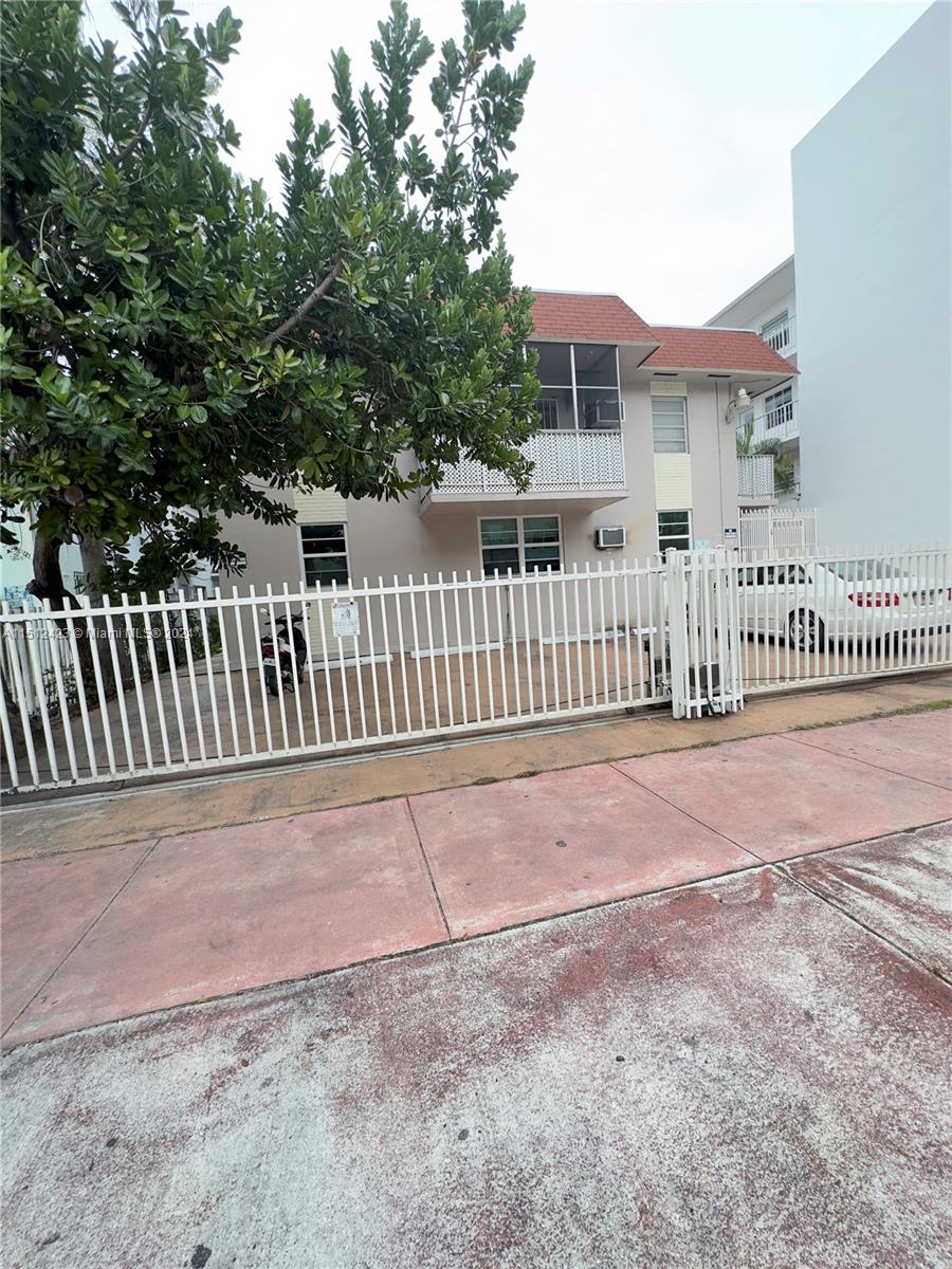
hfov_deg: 85.7
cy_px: 634
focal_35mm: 14
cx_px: 476
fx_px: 513
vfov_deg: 102.1
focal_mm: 2.22
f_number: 2.2
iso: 64
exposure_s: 1/99
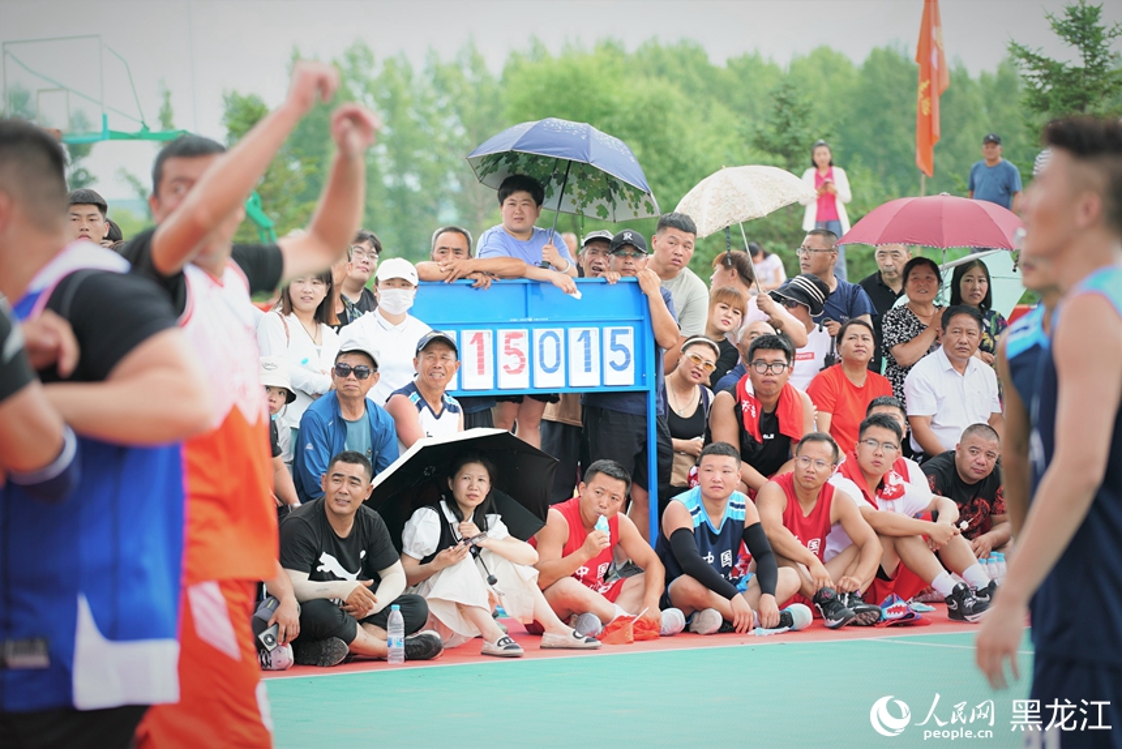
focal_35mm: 159
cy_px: 374
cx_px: 561
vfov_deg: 8.6
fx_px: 4957
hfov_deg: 12.9
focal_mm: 159
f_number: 4
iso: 100
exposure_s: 1/320
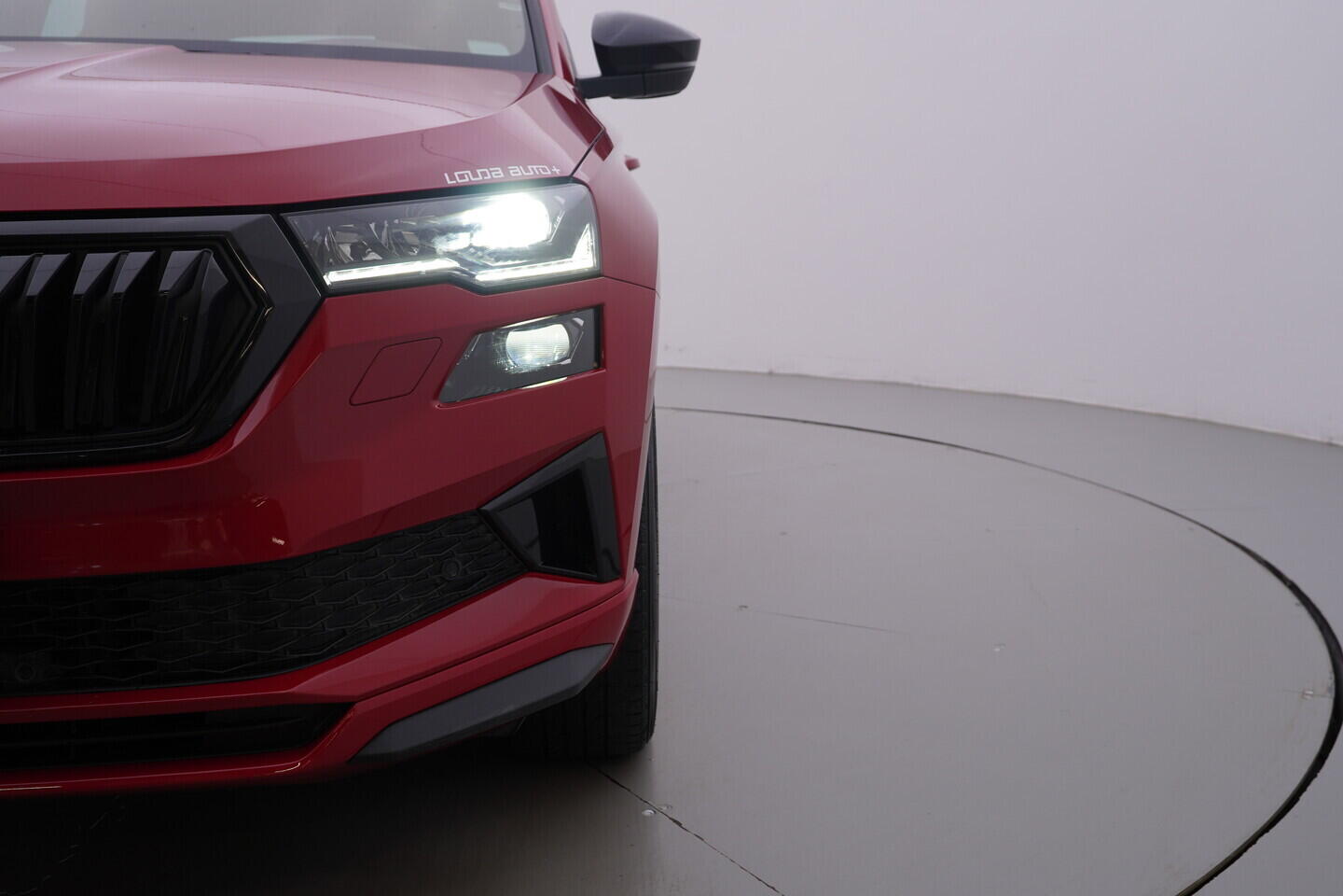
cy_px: 448
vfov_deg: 36.9
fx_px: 1343
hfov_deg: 53.1
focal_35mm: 36
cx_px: 672
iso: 125
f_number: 4.5
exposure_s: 1/100
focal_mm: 24
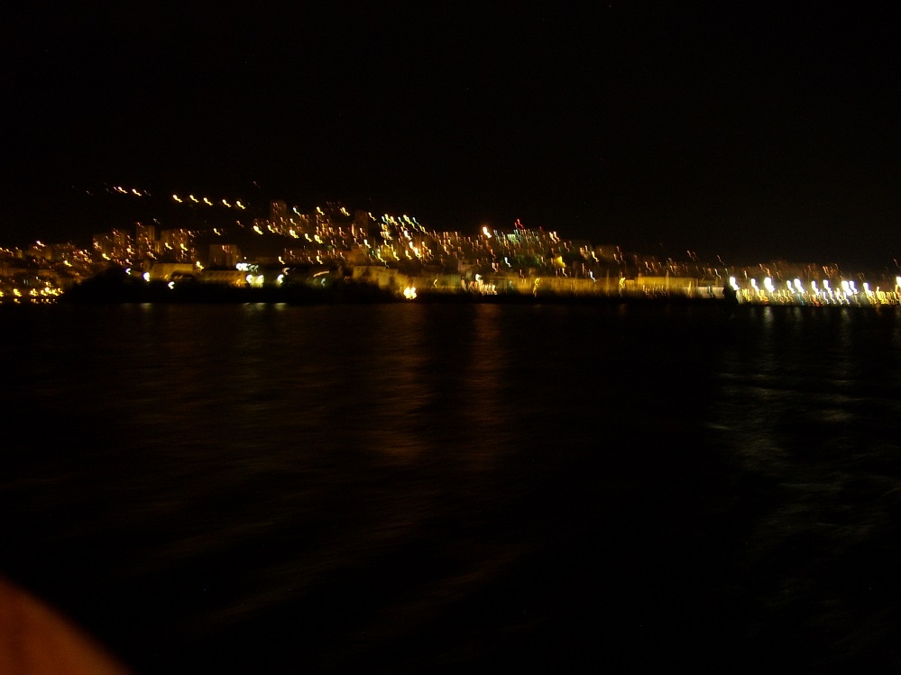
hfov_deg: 60.0
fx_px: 781
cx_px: 450
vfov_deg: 46.8
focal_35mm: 30
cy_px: 338
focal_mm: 5.8
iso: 100
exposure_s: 2
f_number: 2.9
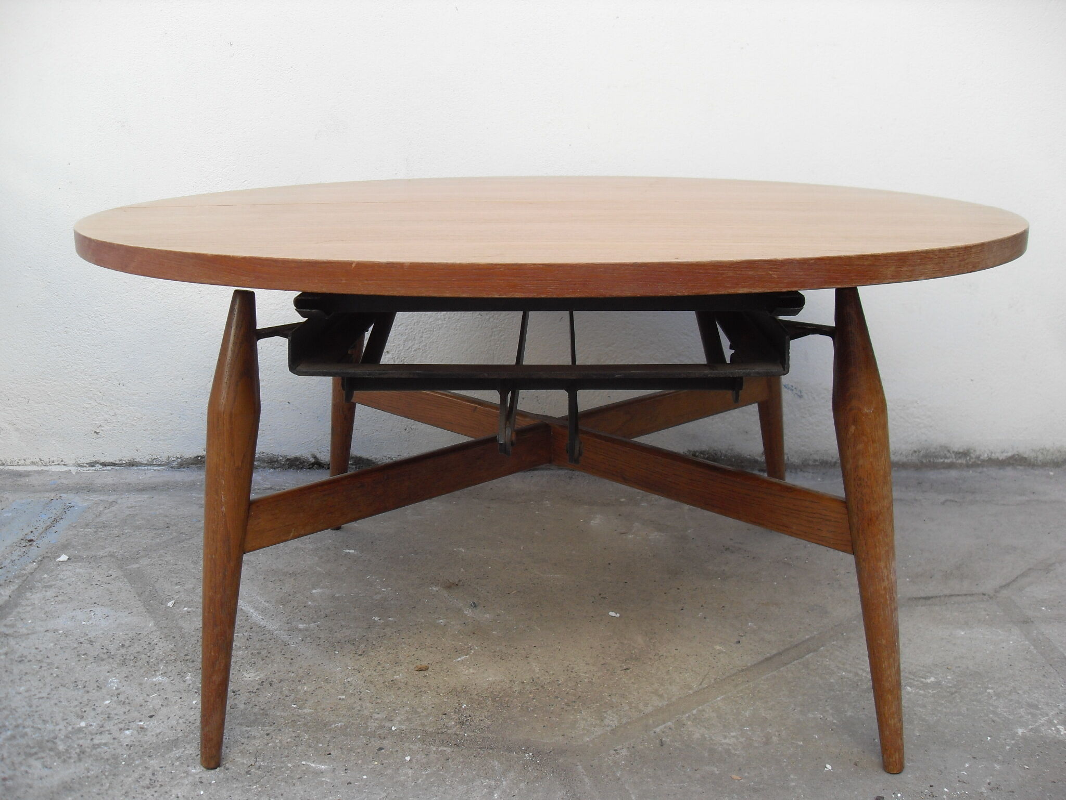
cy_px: 400
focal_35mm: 34
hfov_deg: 54.0
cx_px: 533
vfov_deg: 41.8
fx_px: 1047
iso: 80
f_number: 2.8
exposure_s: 1/125
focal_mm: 6.3
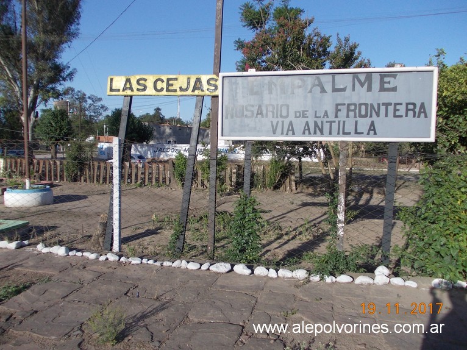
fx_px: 378
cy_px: 175
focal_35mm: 28
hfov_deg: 63.5
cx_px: 234
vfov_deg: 49.7
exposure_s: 1/400
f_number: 5.4
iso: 80
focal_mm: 4
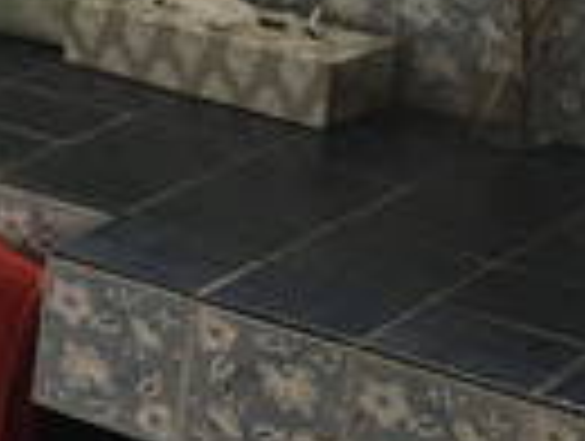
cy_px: -108
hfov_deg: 10.1
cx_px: -720
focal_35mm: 176
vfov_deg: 8.4
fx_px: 2980
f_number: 2.2
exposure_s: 1/17
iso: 40
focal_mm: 4.15
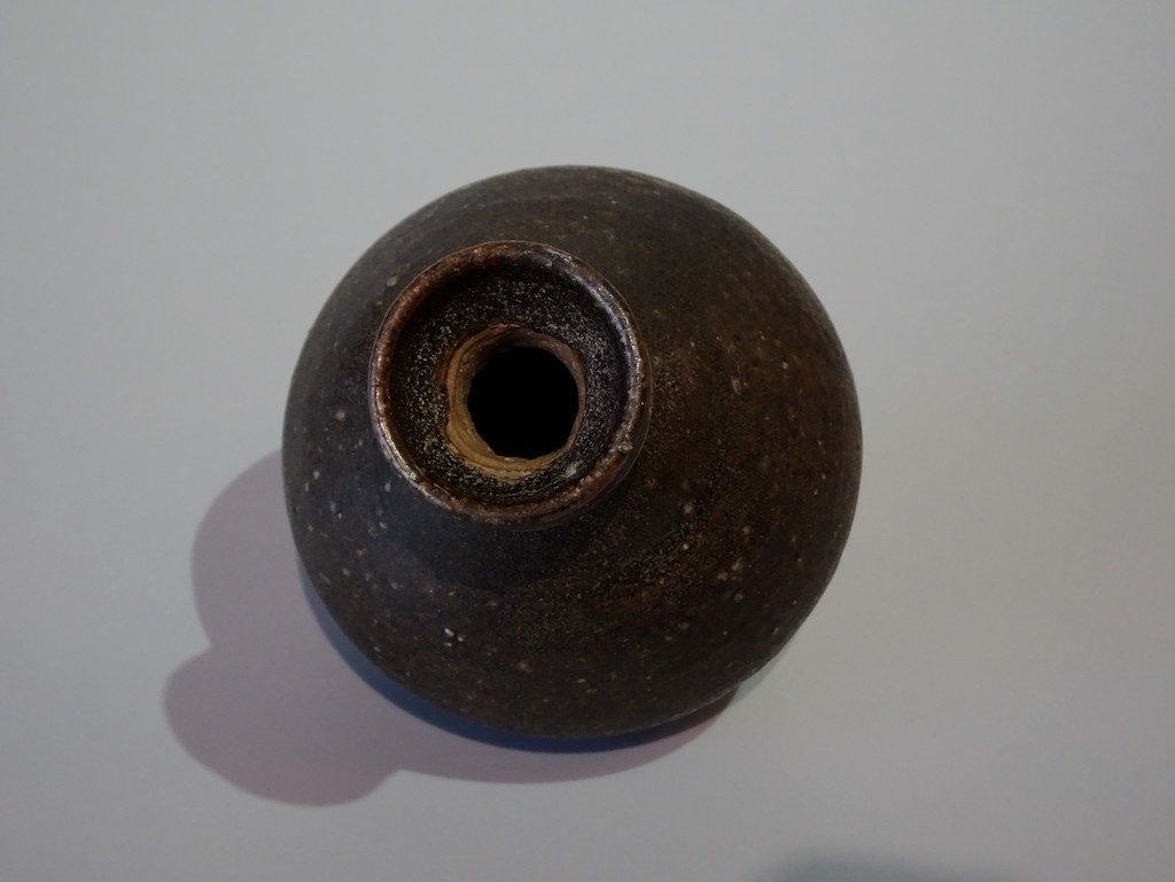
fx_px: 1969
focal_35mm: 58
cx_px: 588
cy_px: 441
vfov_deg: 25.2
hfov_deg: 33.2
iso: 400
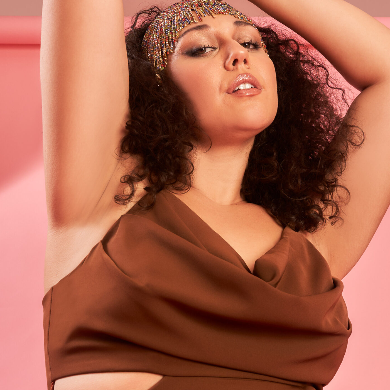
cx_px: 214
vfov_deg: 23.6
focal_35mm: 73
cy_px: 240
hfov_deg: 23.7
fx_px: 930
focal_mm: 31.4
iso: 320
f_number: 9
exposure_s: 1/200
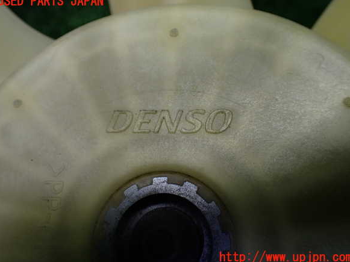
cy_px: 129
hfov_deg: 58.4
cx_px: 175
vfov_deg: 45.4
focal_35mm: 31
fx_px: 313
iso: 250
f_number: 2.3
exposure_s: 1/125
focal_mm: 5.4
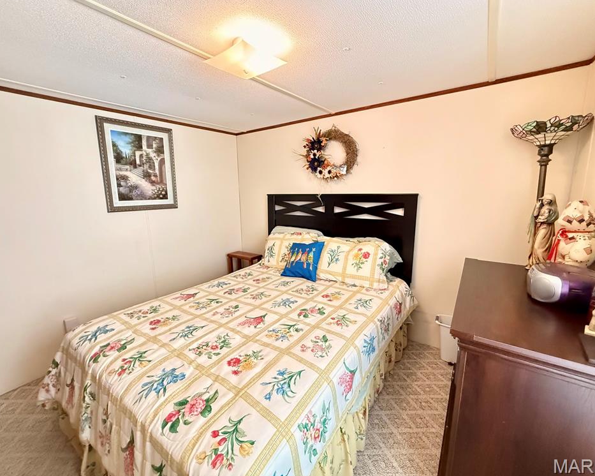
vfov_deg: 84.0
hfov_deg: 96.8
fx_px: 264
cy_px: 235
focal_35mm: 15
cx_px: 291
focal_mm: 2.22
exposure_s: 1/60
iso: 800
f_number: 2.2
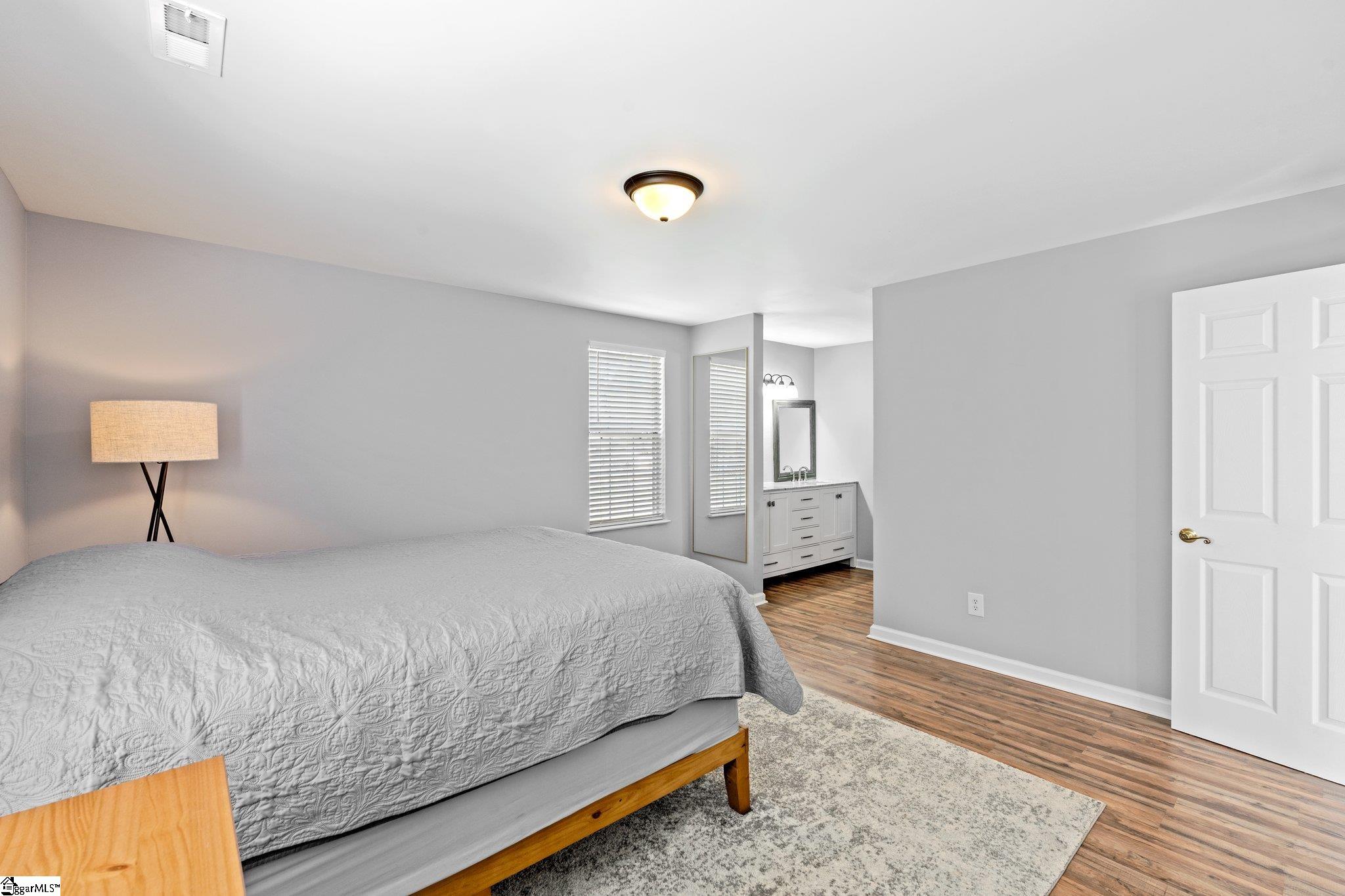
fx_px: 598
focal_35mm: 16
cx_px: 672
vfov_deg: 73.7
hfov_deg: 96.7
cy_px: 448
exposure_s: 1/6
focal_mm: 16
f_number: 9
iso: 250
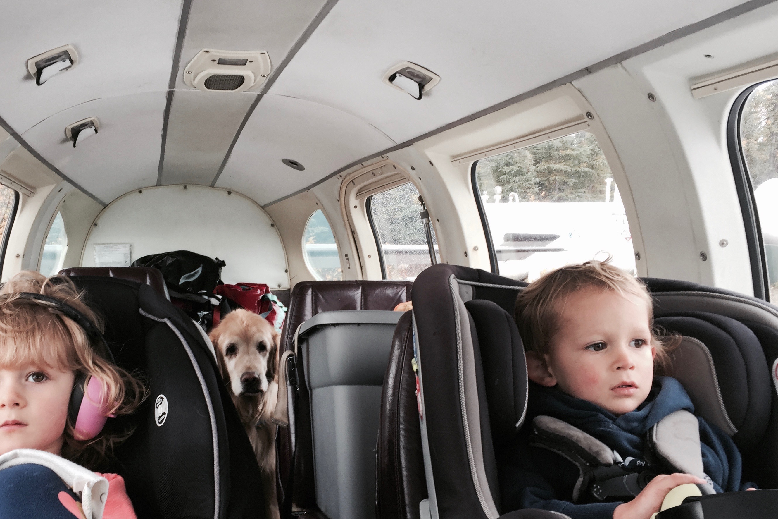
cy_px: 317
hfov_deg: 51.6
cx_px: 313
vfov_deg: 35.8
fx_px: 800
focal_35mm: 37
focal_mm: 4.15
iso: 32
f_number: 2.2
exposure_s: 1/60
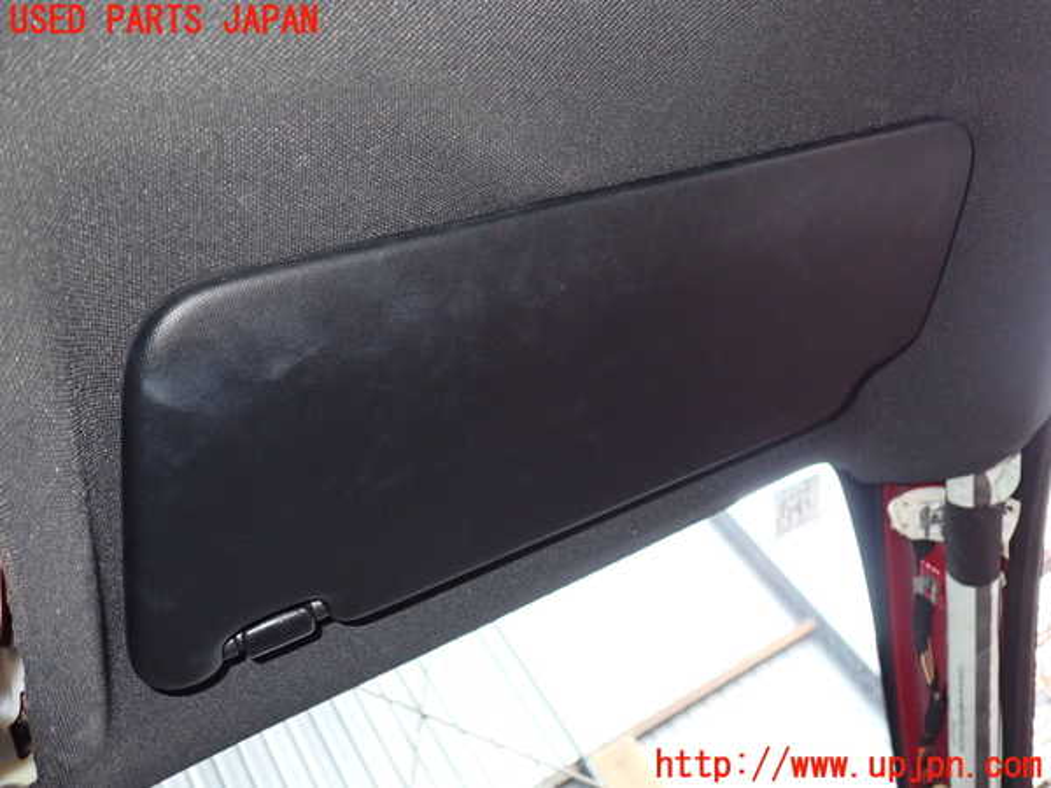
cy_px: 394
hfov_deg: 60.0
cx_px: 526
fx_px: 911
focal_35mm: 30
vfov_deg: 46.8
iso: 400
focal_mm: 5.4
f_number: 6.3
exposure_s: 1/30
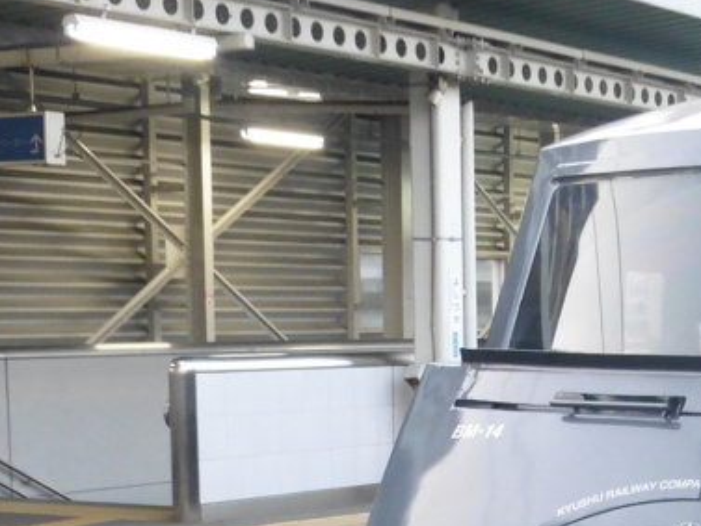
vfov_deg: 13.7
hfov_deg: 17.8
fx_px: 2147
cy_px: 595
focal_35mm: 106
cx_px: 788
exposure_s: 1/40
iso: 400
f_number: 3.9
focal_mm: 6.9
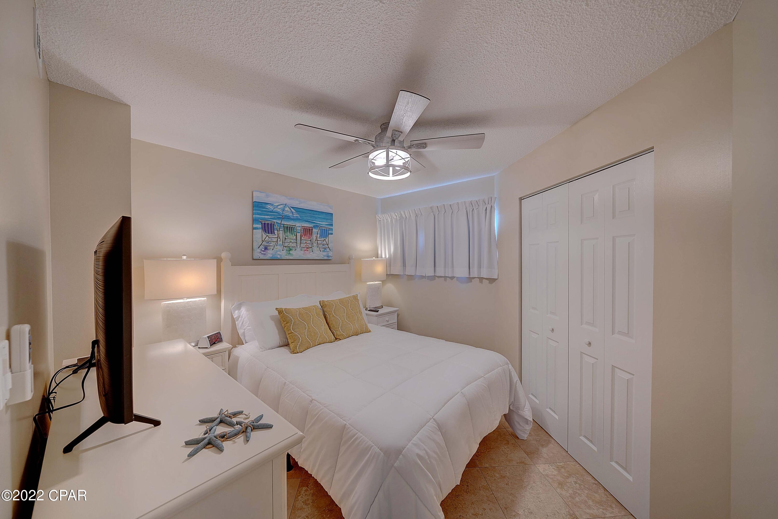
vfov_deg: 90.0
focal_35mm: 12
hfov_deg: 112.6
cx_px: 389
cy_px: 260
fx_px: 259
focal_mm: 12
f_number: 5.6
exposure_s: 1/4
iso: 100
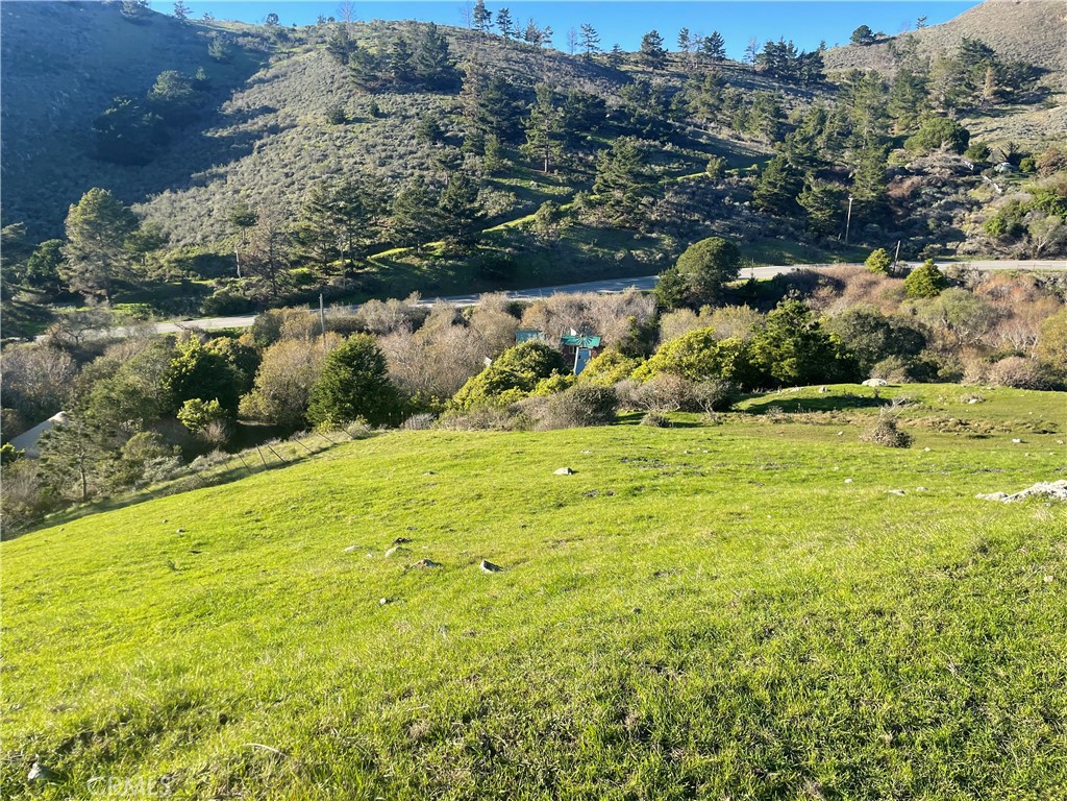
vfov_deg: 53.1
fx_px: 801
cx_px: 534
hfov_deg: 67.3
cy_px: 400
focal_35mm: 26
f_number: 1.6
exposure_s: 1/1092
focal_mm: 4.2
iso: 32
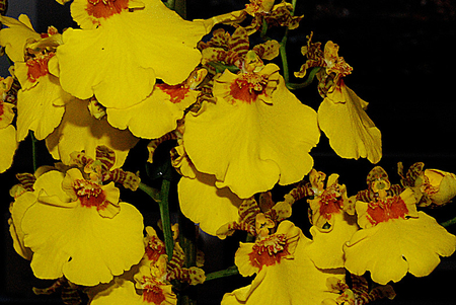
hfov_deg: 22.6
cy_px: 152
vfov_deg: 15.2
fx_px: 1141
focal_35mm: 90
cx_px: 228
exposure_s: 1/25
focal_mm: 60
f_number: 36
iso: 1600
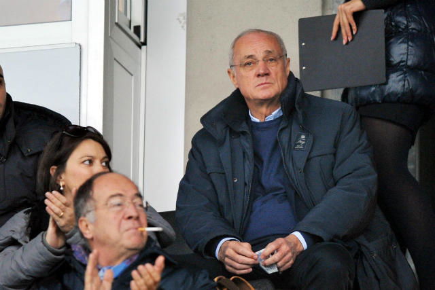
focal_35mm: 400
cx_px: 218
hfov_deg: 5.2
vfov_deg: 3.4
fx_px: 4834
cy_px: 145
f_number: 2.8
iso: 1600
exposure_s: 1/640
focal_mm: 400
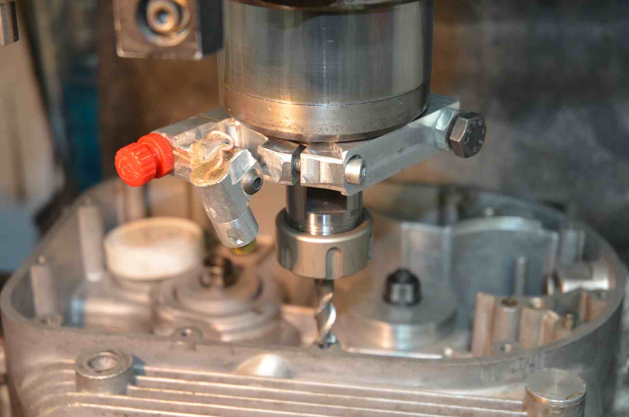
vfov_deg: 18.1
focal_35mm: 75
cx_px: 314
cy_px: 208
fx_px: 1308
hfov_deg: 27.0
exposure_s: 1/60
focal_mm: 50
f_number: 4.5
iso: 1400
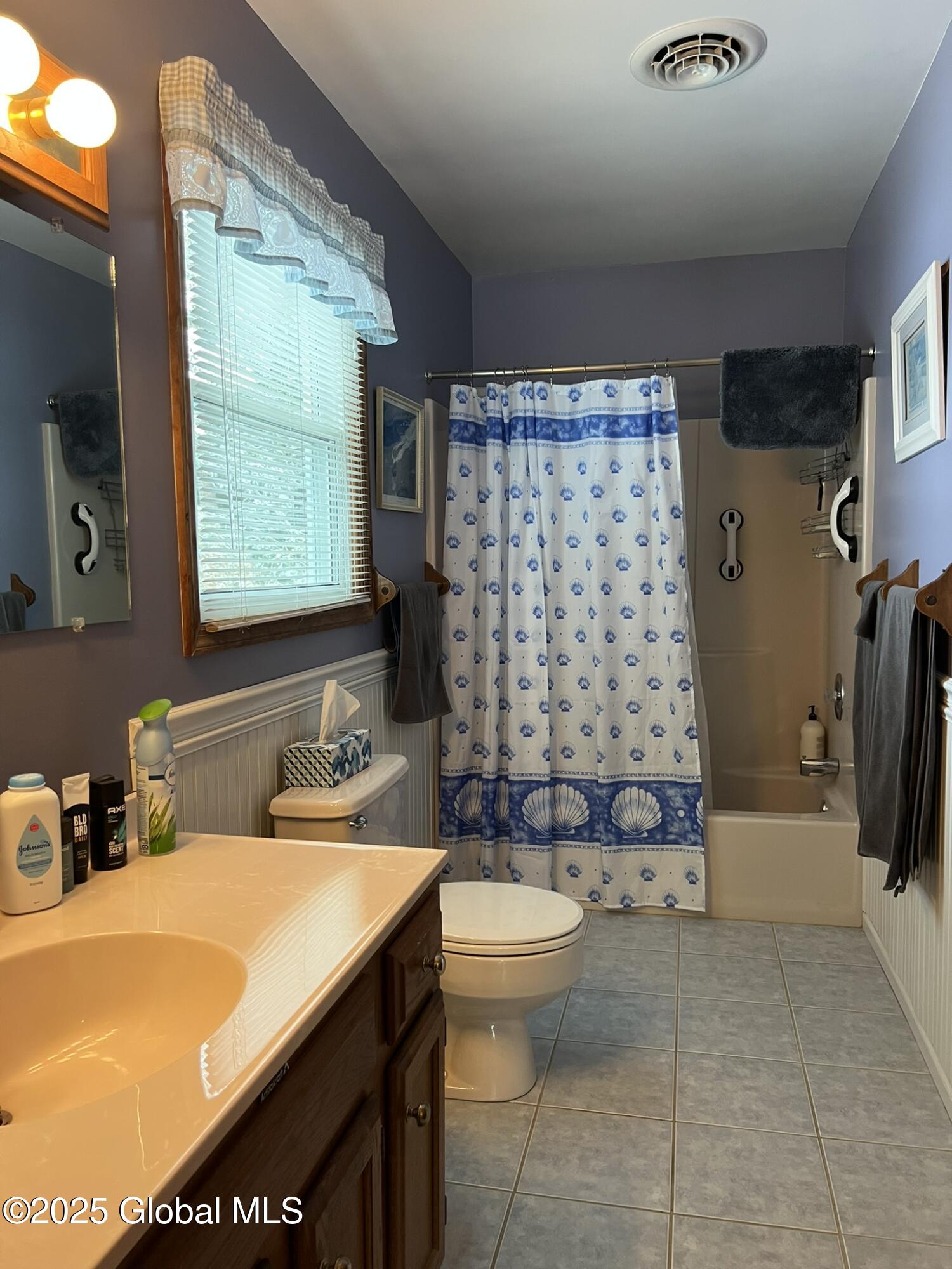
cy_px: 634
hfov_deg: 53.1
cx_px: 476
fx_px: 953
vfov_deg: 67.3
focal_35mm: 26
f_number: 1.5
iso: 100
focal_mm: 5.7
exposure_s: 1/60
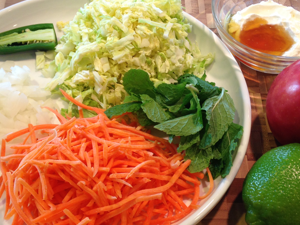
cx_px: 157
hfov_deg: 34.3
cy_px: 109
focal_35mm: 56
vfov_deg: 26.1
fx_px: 485
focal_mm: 4.12
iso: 50
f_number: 2.4
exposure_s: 1/20
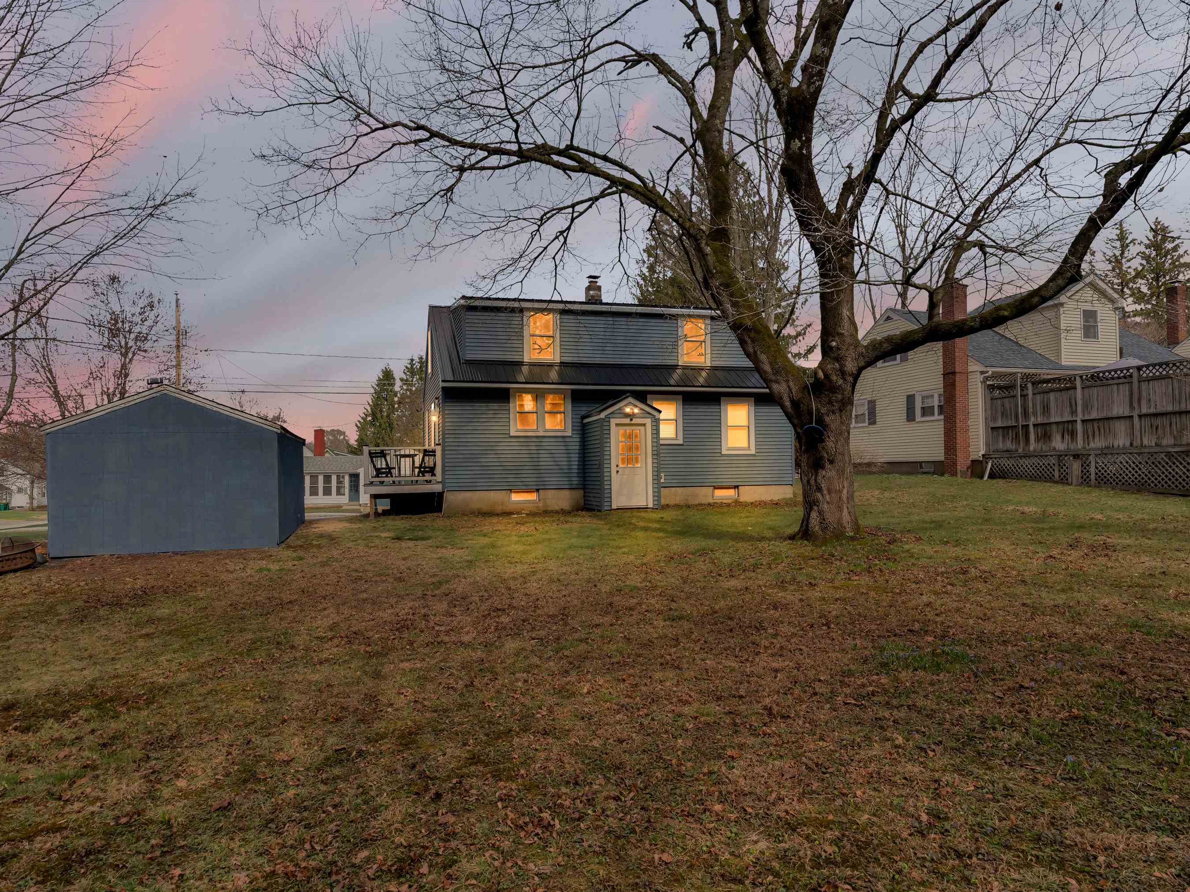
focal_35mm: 22
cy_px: 452
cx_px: 573
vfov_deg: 61.1
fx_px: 756
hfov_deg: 76.4
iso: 800
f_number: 8
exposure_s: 1/1500
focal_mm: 20
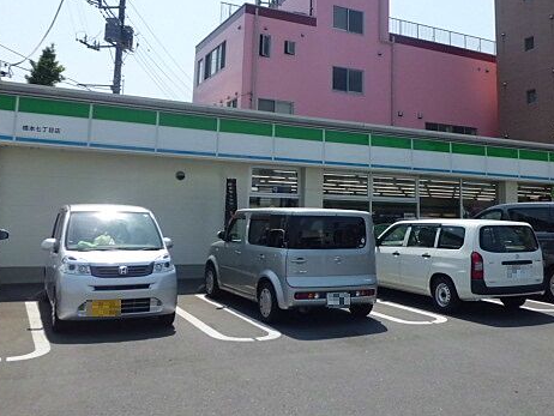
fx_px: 576
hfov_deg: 50.8
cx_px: 347
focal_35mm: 36
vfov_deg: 39.3
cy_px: 149
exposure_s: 1/200
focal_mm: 4.7
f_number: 7.9
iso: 64
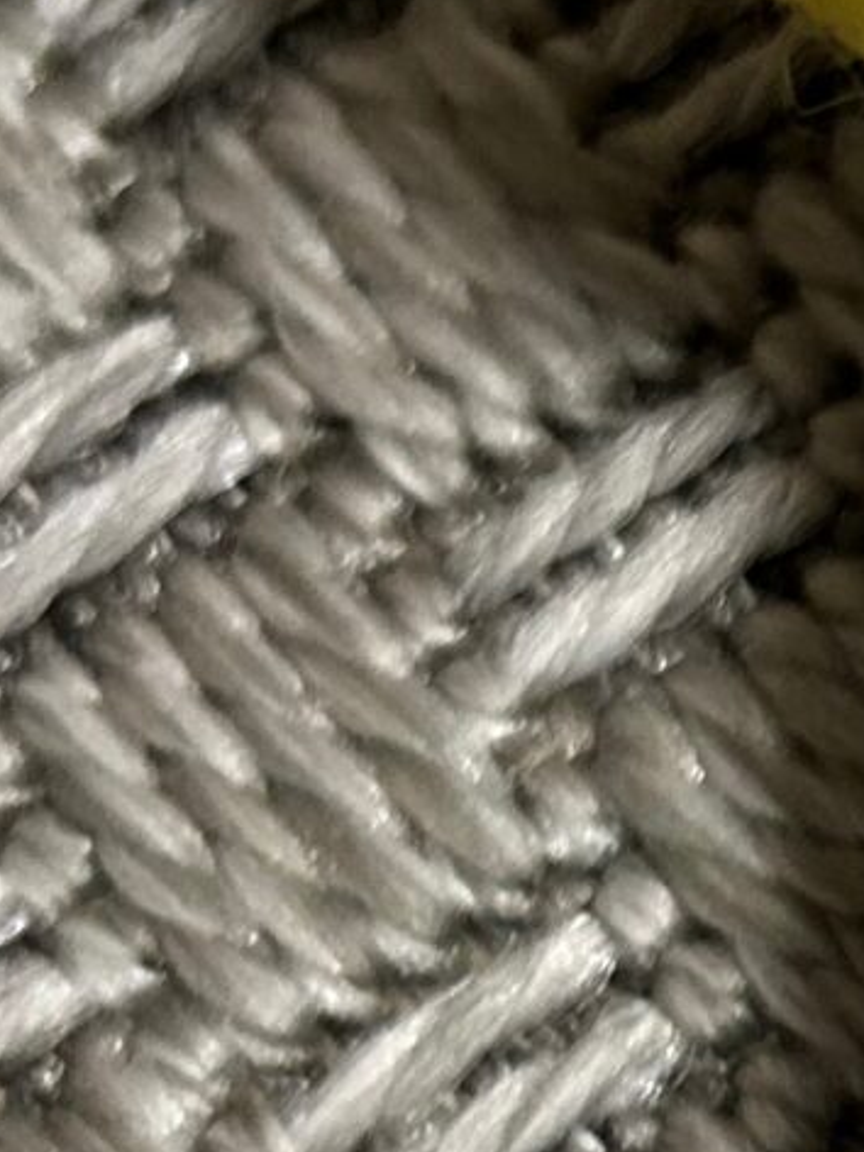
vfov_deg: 14.0
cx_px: 1704
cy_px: 827
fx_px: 4692
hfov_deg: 9.8
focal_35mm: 141
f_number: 1.5
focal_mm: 5.7
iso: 200
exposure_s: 1/50
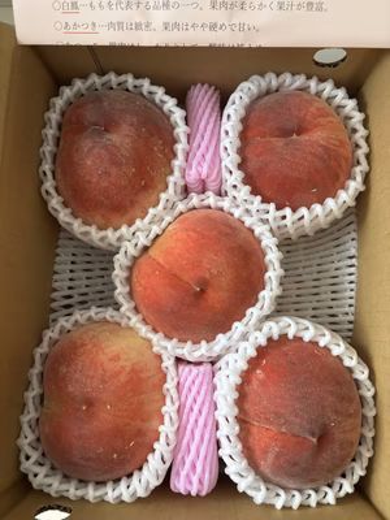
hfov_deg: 53.1
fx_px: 391
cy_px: 260
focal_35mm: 26
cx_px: 195
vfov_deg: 67.3
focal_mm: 5.96
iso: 500
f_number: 1.6
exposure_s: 1/54
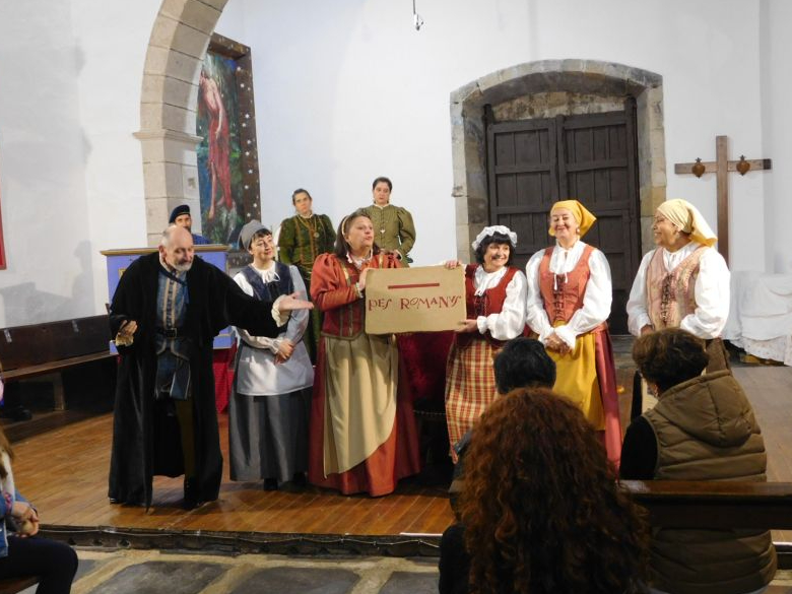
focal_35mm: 41
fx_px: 938
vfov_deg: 35.1
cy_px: 300
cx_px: 394
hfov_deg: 45.8
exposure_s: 1/15
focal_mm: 7.1
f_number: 3.6
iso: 400
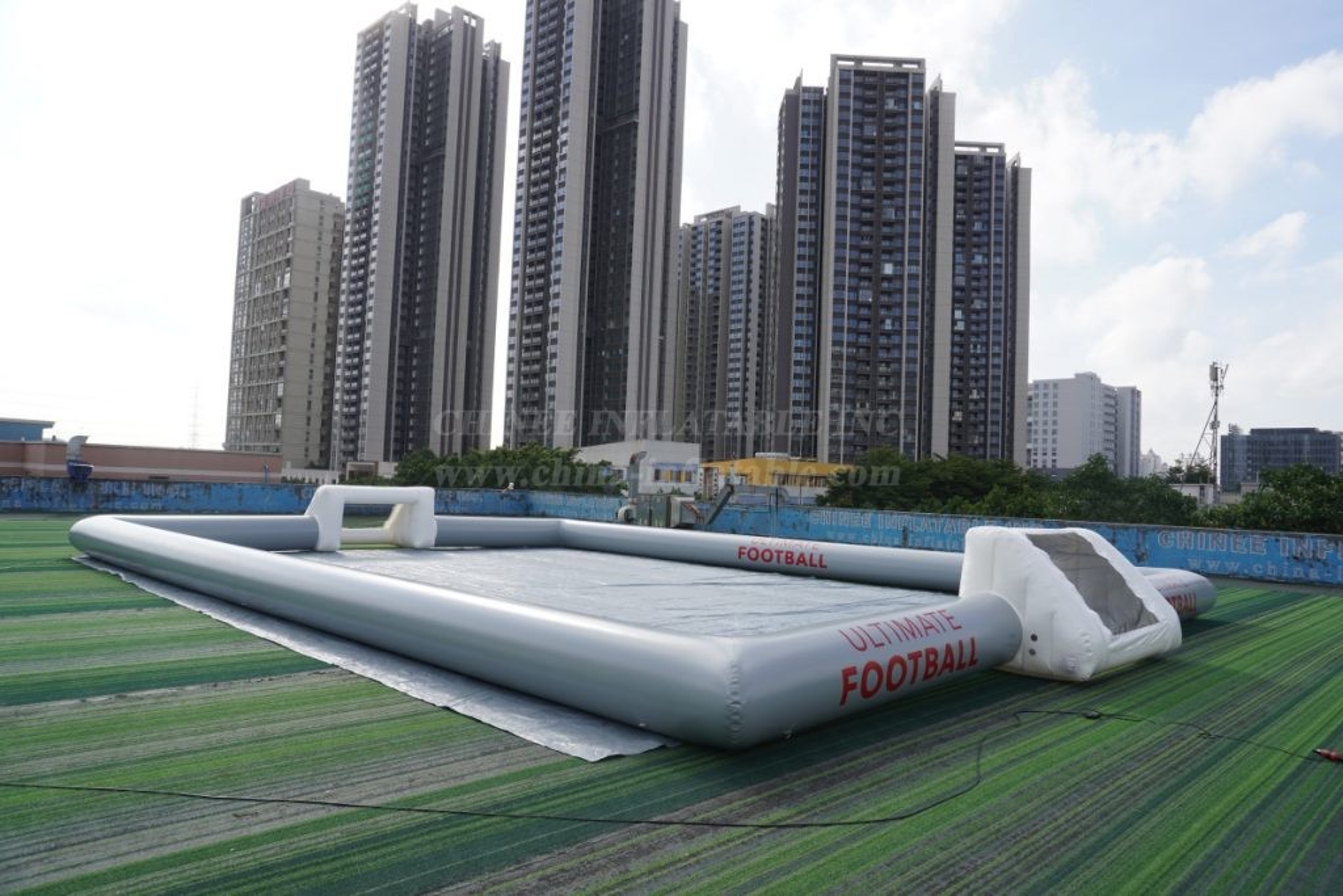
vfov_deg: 53.1
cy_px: 448
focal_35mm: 24
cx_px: 672
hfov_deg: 73.7
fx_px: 895
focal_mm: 16
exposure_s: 1/200
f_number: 8
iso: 100
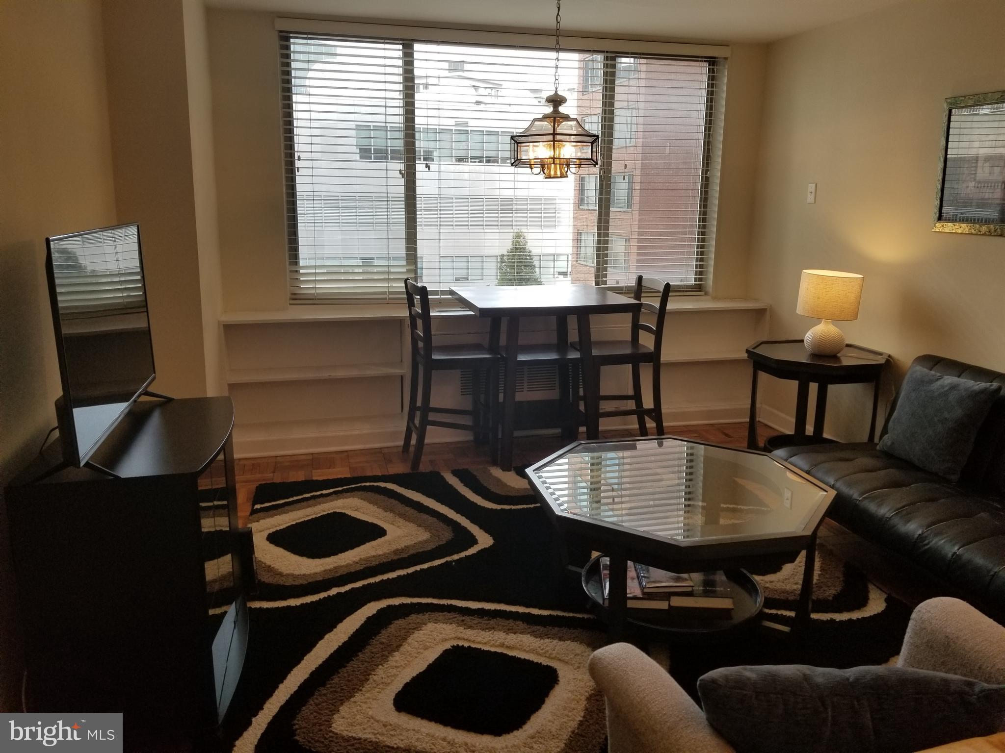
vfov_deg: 53.1
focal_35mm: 26
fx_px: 755
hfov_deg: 67.3
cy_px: 376
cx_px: 502
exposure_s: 1/168
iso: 50
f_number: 1.7
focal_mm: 4.25
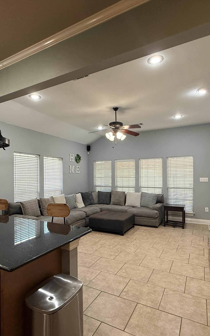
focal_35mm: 21
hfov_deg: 57.1
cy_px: 177
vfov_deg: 82.2
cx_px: 93
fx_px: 192
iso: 320
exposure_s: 1/120
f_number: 2.2
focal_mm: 2.22
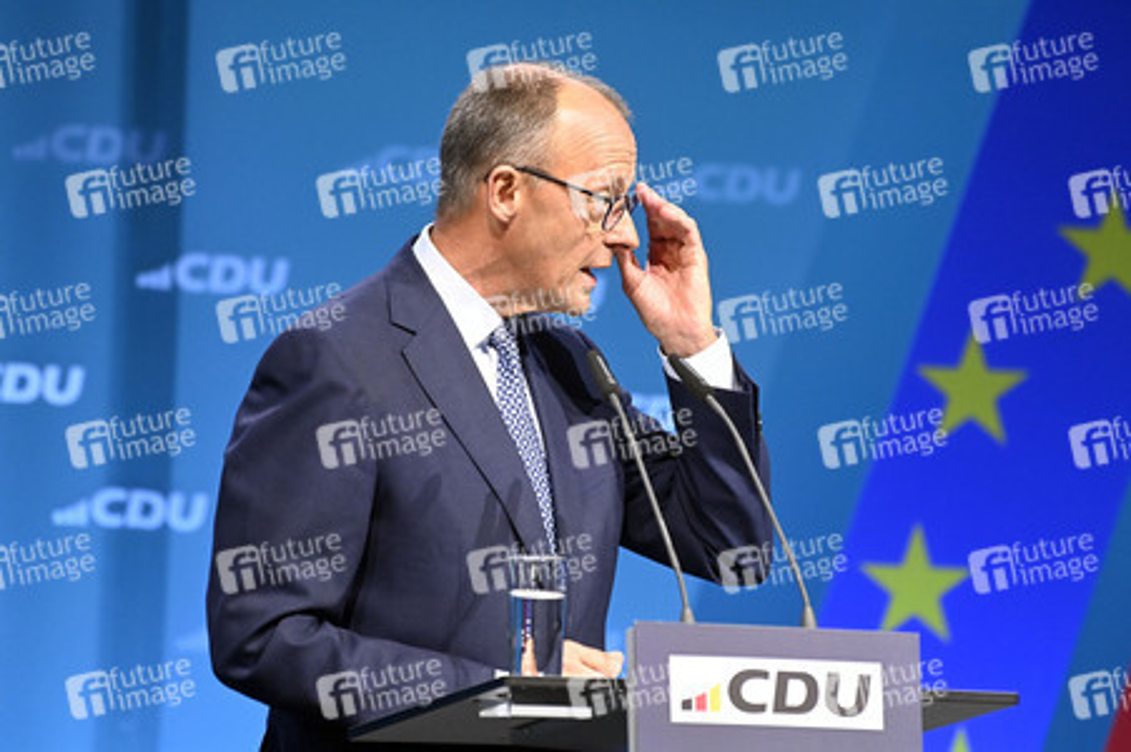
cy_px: 376
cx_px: 566
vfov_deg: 3.3
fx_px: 12871
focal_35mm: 410
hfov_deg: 5.0
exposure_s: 1/500
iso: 8000
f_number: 5.6
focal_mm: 410
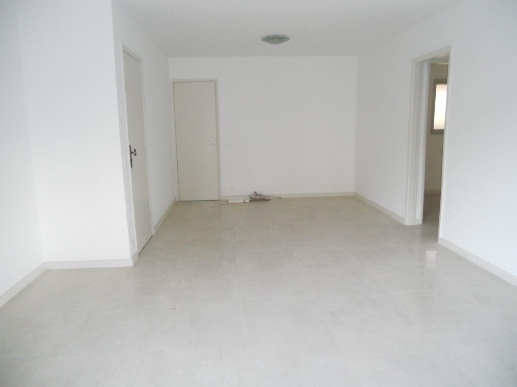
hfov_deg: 65.3
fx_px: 403
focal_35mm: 27
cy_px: 194
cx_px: 258
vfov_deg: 51.4
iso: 400
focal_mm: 4.9
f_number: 3.2
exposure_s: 1/30
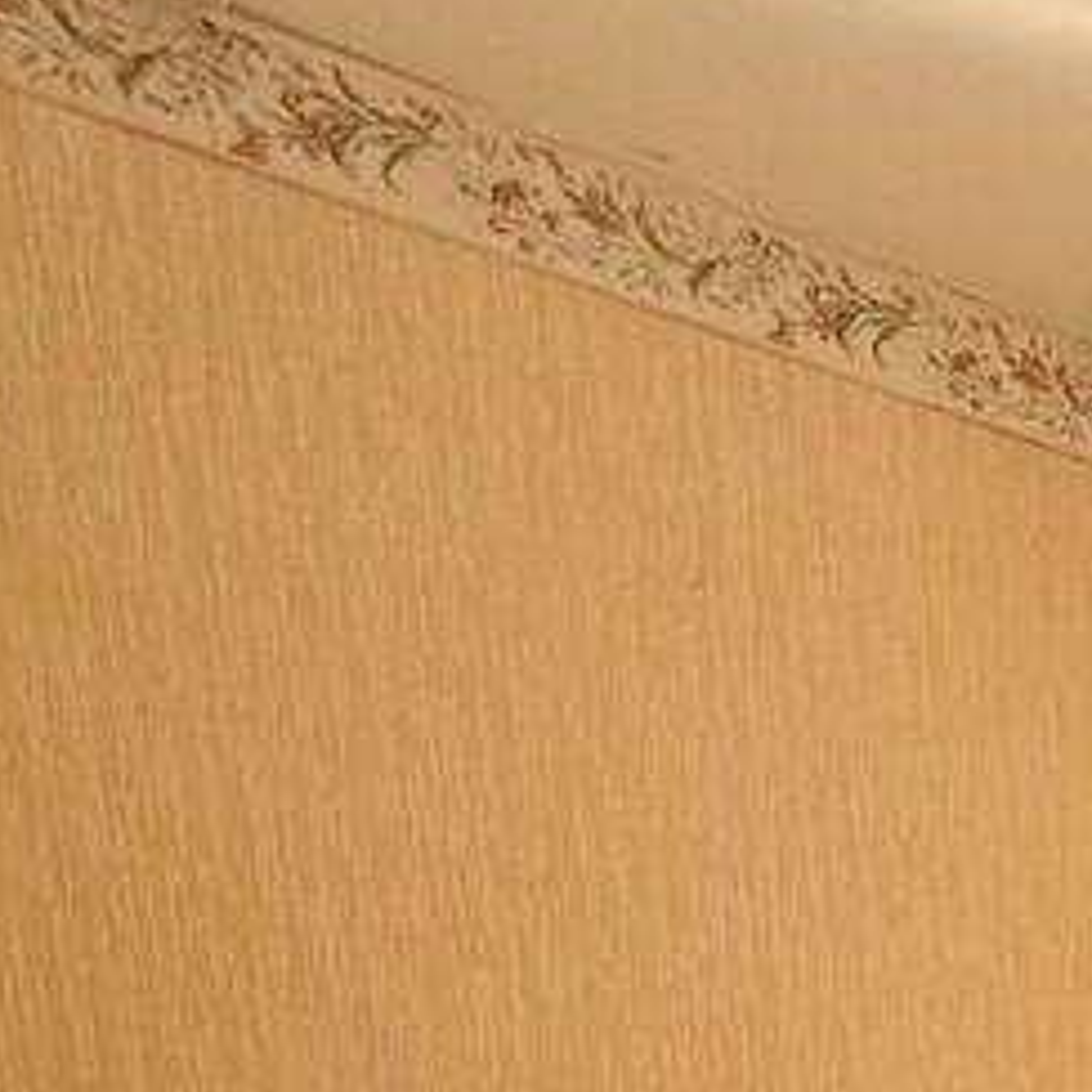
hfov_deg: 21.5
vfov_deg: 24.7
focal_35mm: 52
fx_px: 1856
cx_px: 1956
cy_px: 1669
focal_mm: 2.22
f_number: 2.2
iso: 64
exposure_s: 1/198
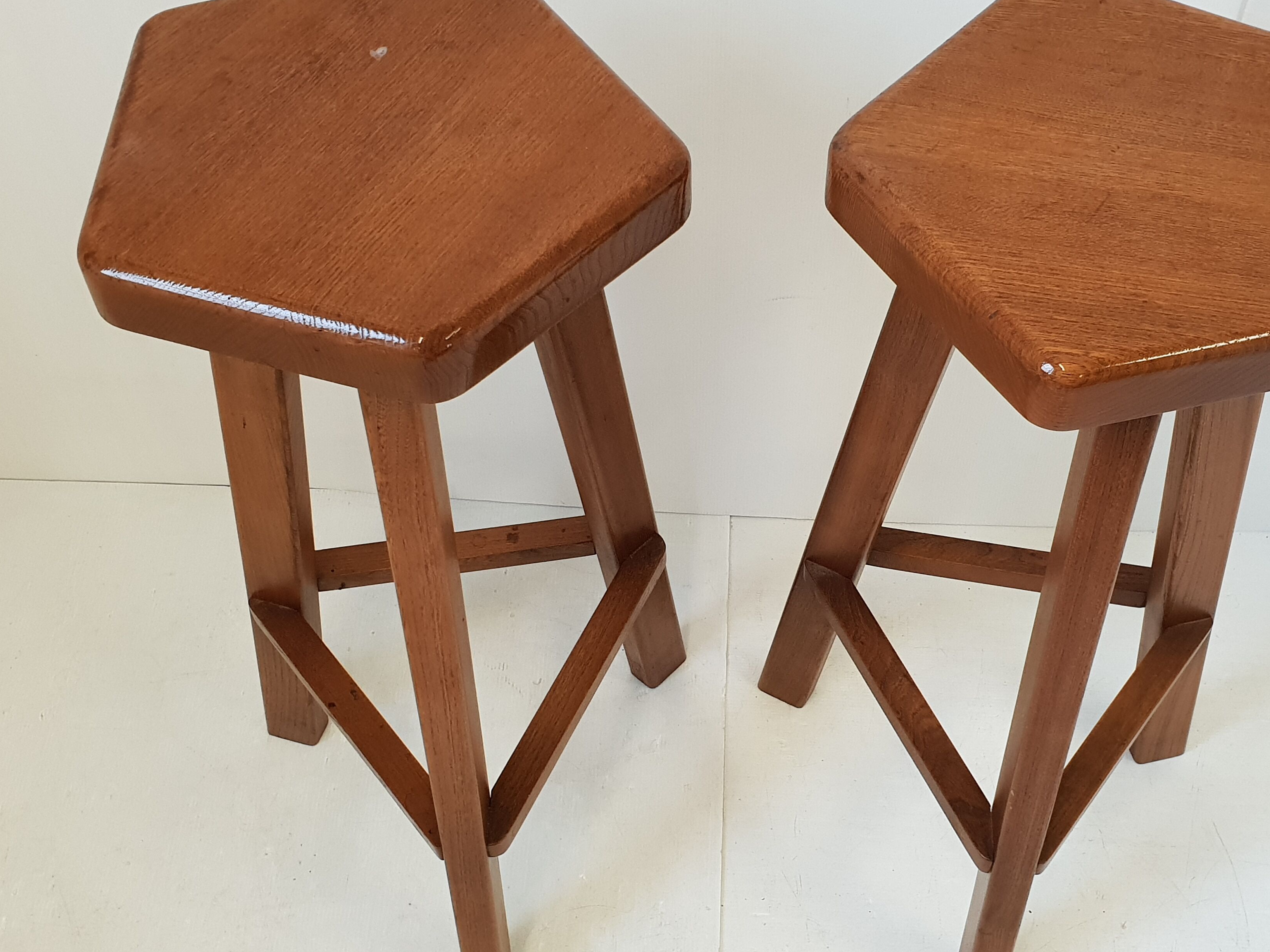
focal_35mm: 32
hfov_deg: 56.4
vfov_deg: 44.2
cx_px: 761
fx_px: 1174
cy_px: 480
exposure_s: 1/50
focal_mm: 4.3
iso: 160
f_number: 2.4
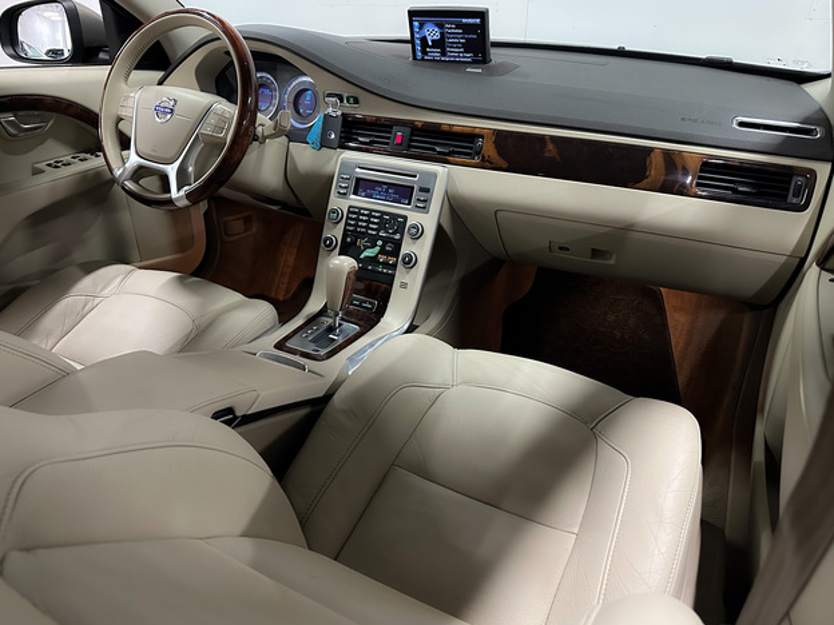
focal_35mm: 25
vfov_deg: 54.9
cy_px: 307
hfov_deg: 69.4
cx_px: 410
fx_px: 602
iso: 1000
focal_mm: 6.86
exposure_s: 1/50
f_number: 1.8
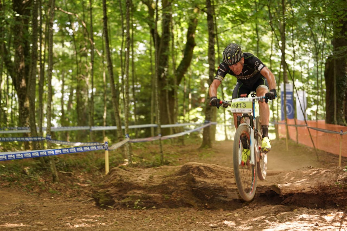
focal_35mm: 70
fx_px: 675
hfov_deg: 28.8
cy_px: 116
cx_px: 174
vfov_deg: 19.5
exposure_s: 1/160
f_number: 2.8
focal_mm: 70
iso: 320
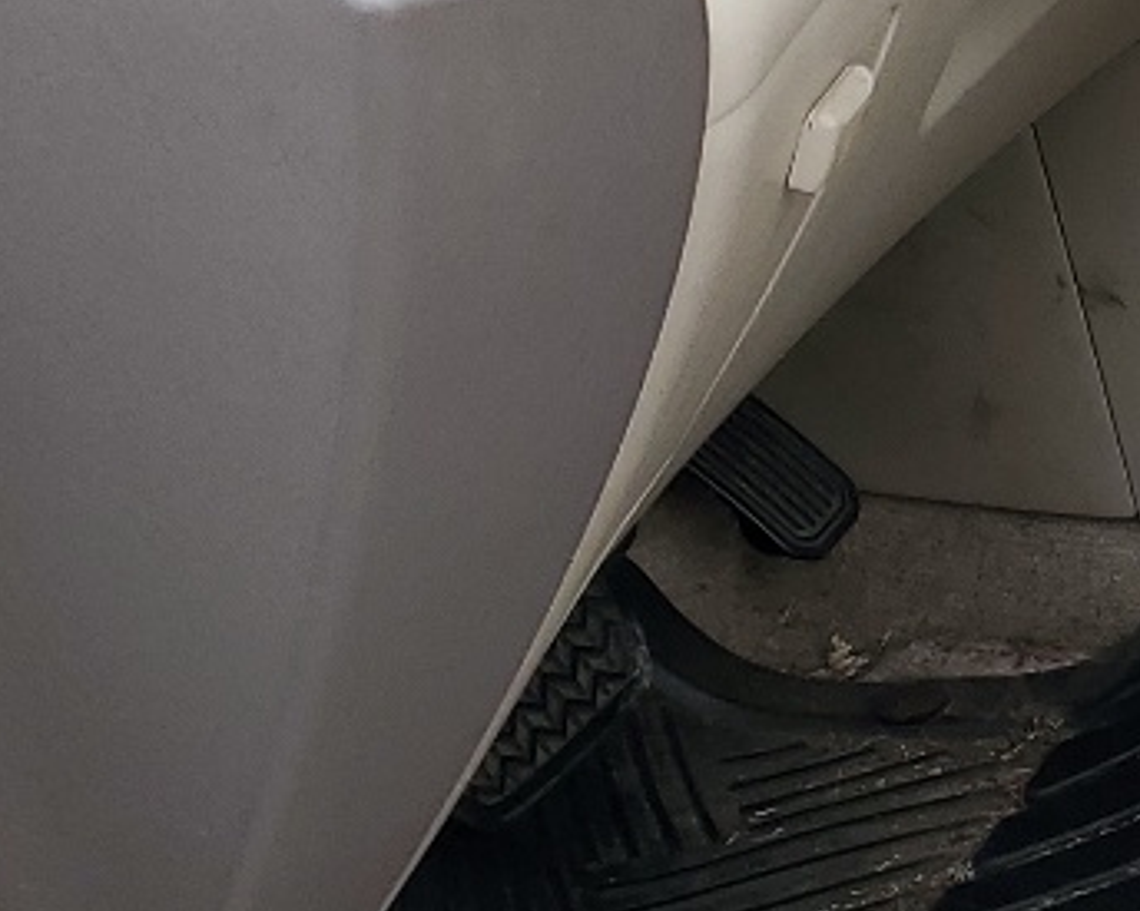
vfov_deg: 13.0
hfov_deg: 13.7
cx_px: 2340
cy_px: 275
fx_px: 3980
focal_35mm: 118
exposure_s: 1/385
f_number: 1.5
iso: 50
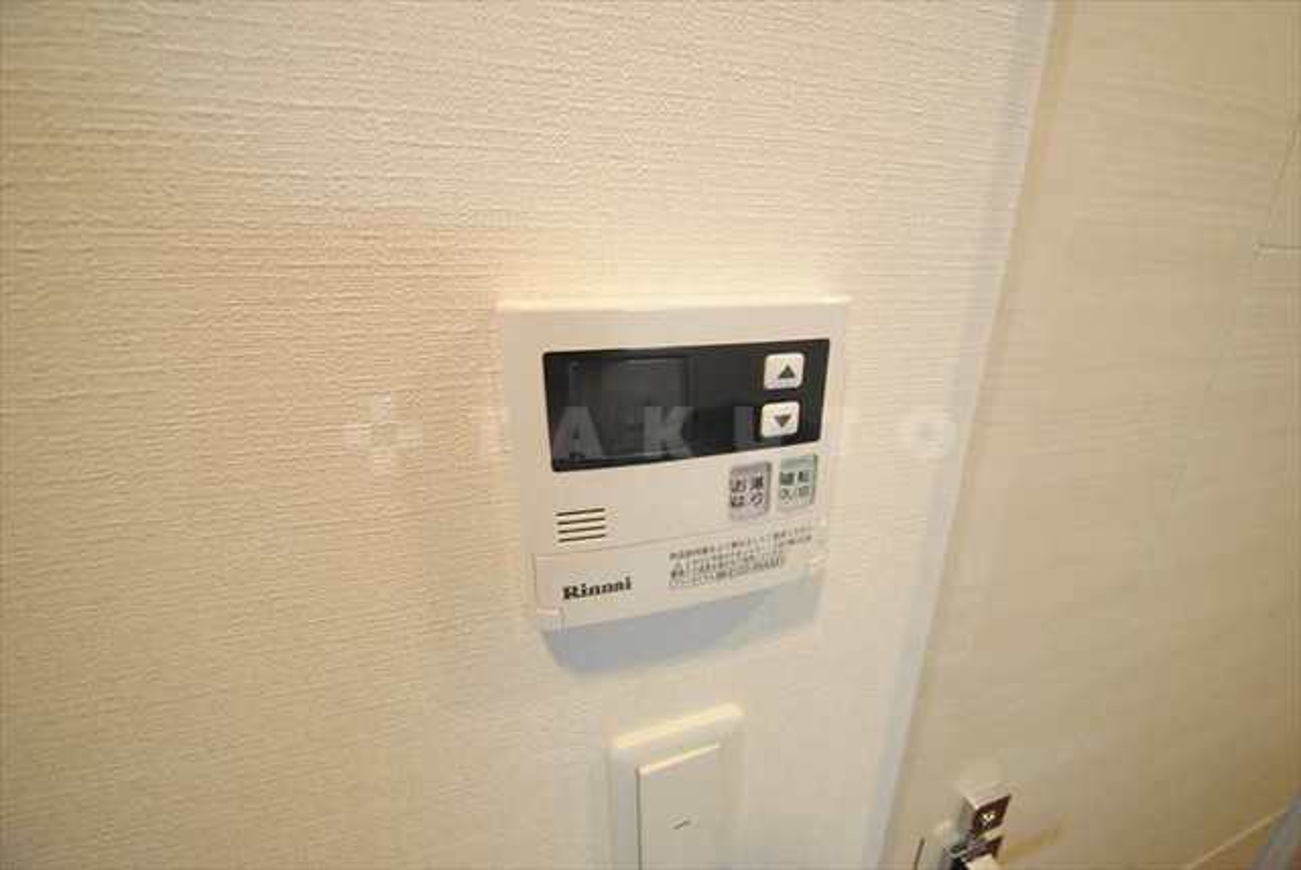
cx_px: 650
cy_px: 435
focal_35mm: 12
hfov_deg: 112.6
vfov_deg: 90.1
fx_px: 434
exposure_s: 1/30
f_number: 5
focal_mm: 8
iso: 800
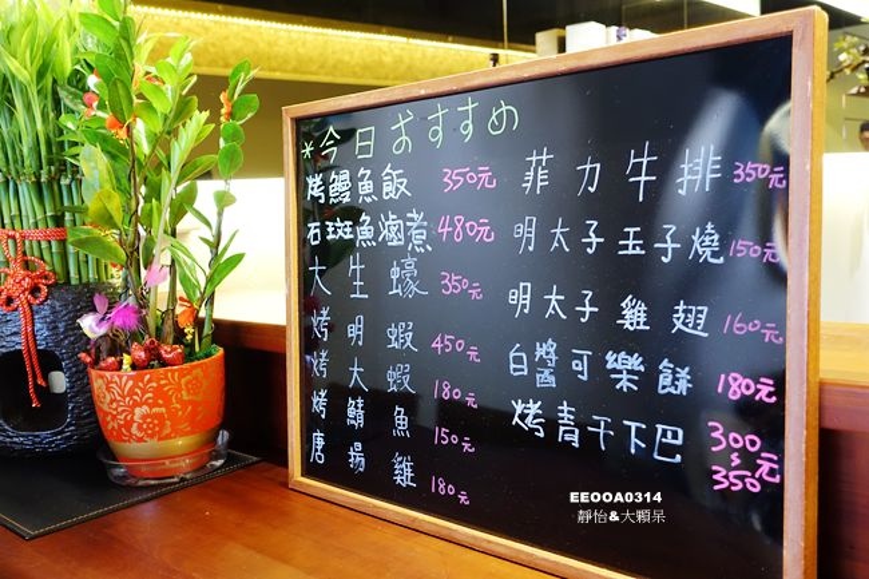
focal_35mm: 34
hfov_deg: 55.8
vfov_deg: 38.9
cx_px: 434
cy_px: 290
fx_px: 820
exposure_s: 1/10
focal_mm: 12.35
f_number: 2.8
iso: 800
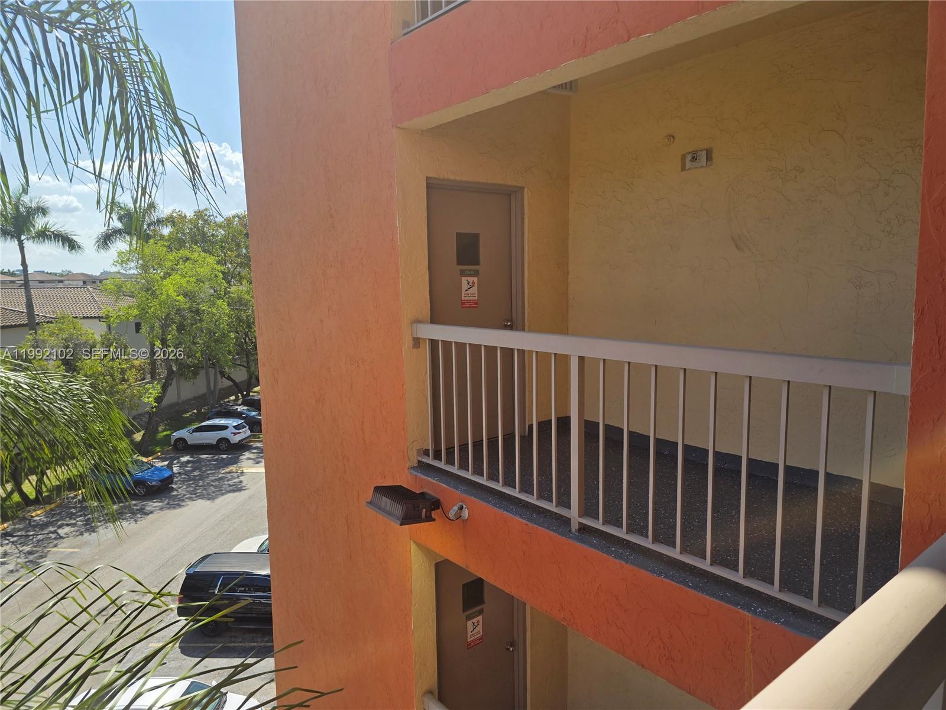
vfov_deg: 58.9
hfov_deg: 73.9
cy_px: 355
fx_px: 629
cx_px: 473
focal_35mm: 23
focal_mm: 6.3
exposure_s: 1/5608
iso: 80
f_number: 1.7
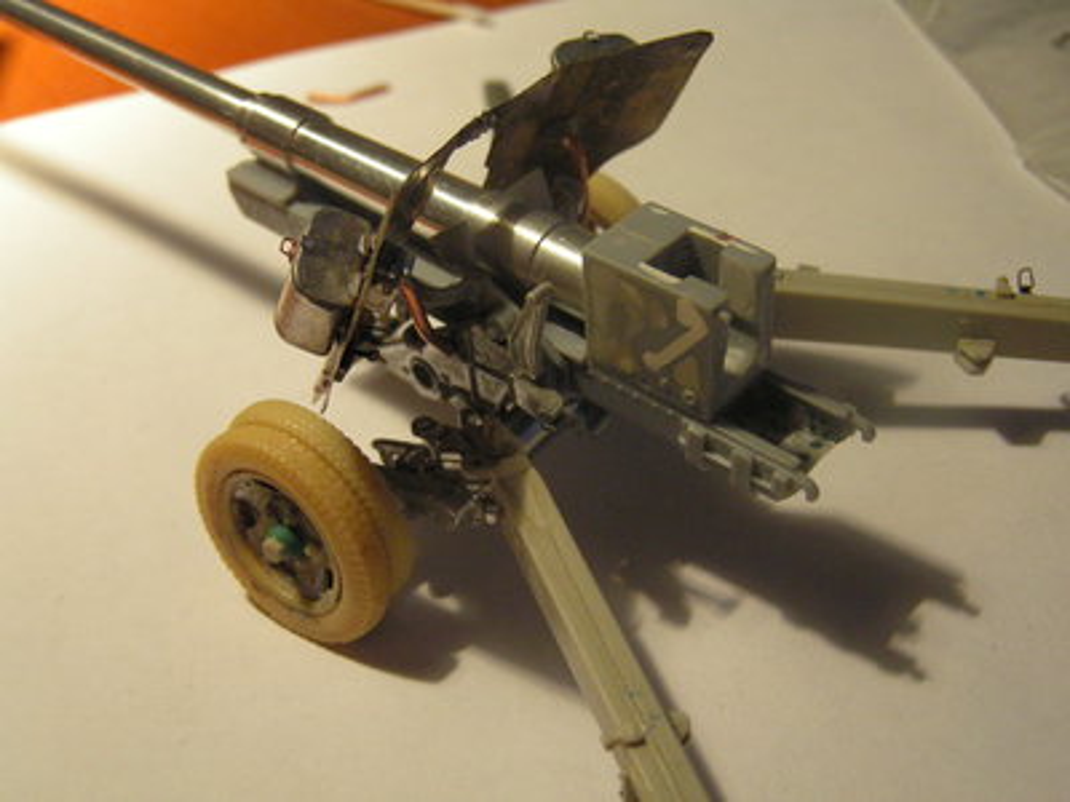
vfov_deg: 29.7
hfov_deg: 38.9
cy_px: 401
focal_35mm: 49
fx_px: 1515
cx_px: 535
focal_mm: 8.2
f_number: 3.2
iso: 200
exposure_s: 1/50
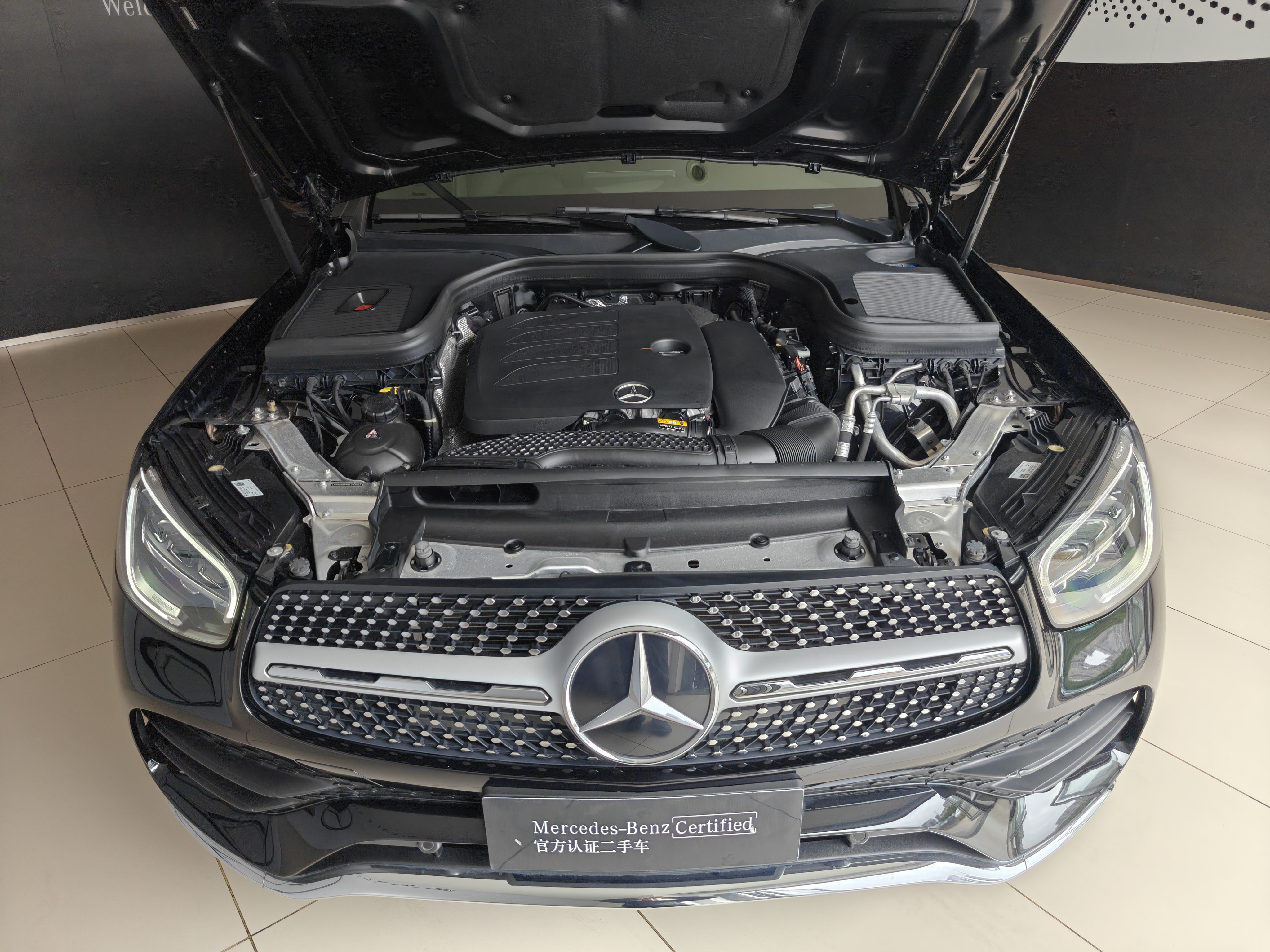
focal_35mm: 23
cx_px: 635
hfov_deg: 73.9
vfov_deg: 58.9
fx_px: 844
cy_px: 476
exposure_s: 1/150
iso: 64
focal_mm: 6.06
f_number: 1.6
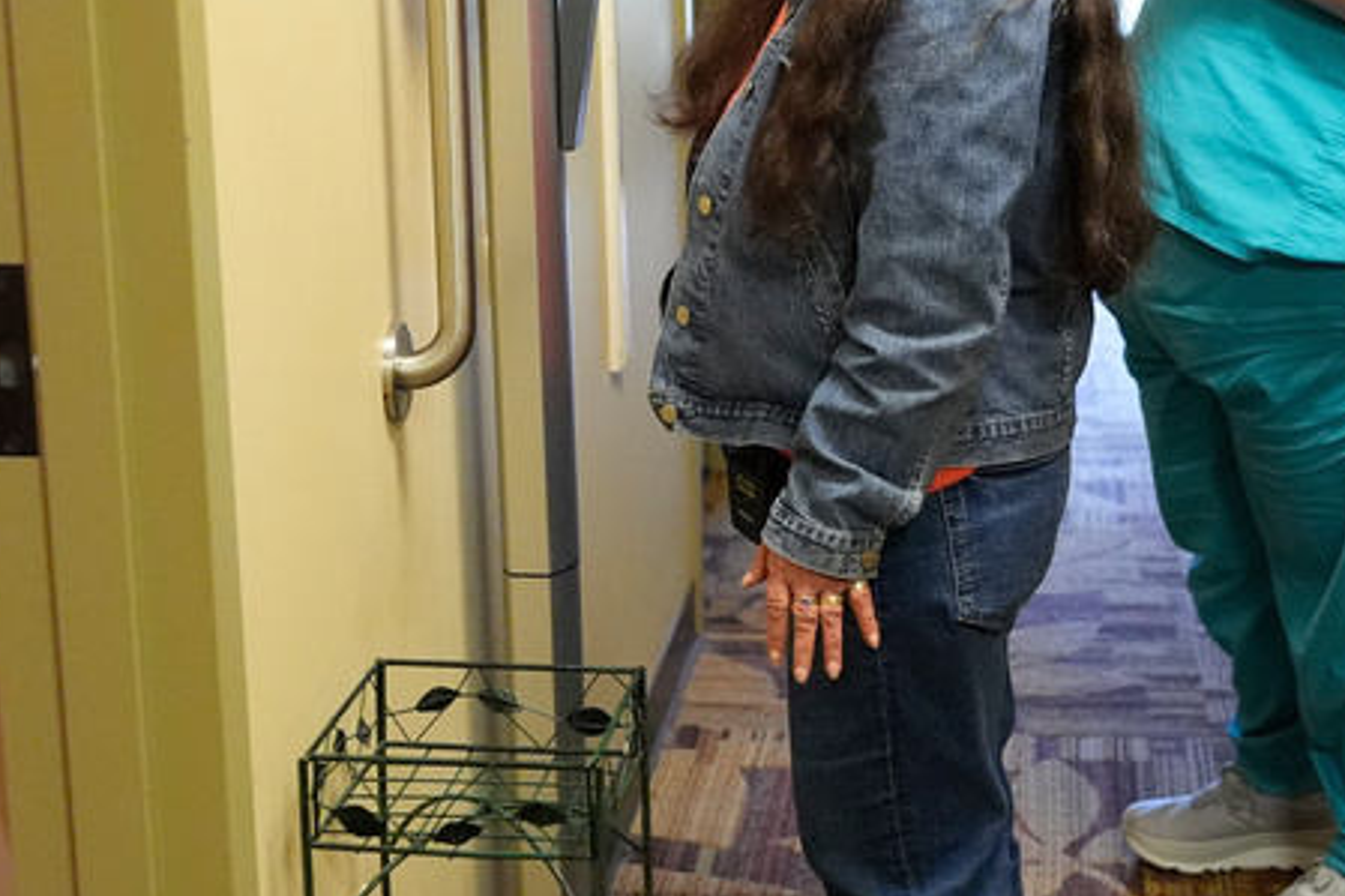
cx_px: 815
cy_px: 346
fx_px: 2726
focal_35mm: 73
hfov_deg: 27.6
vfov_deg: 18.6
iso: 5000
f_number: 2.8
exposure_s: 1/250
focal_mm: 32
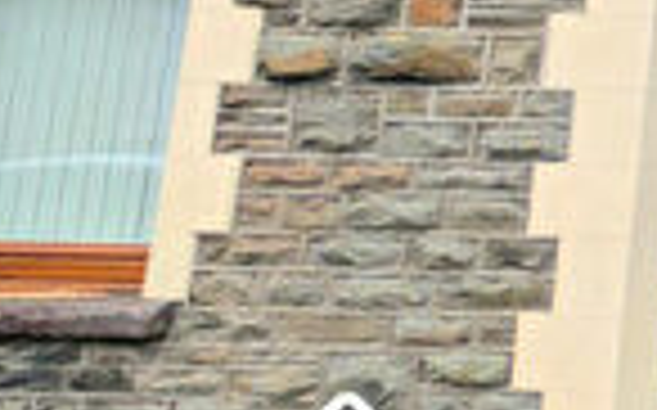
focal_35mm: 61
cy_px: -83
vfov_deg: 19.9
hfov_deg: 15.8
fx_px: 1091
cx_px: 1532
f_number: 1.95
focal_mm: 2.23
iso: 40
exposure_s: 1/340
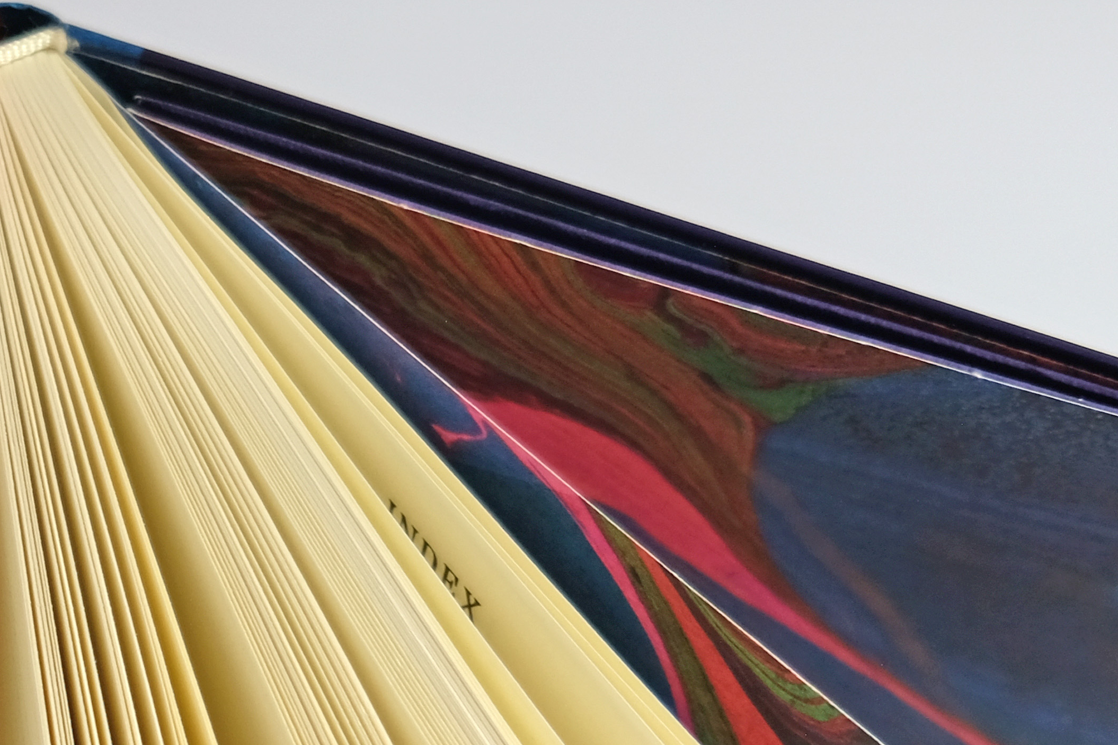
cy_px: 850
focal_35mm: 91
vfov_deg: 14.6
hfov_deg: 21.6
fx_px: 2826
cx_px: -10
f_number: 3.2
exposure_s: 1/70
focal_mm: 21.4
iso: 200
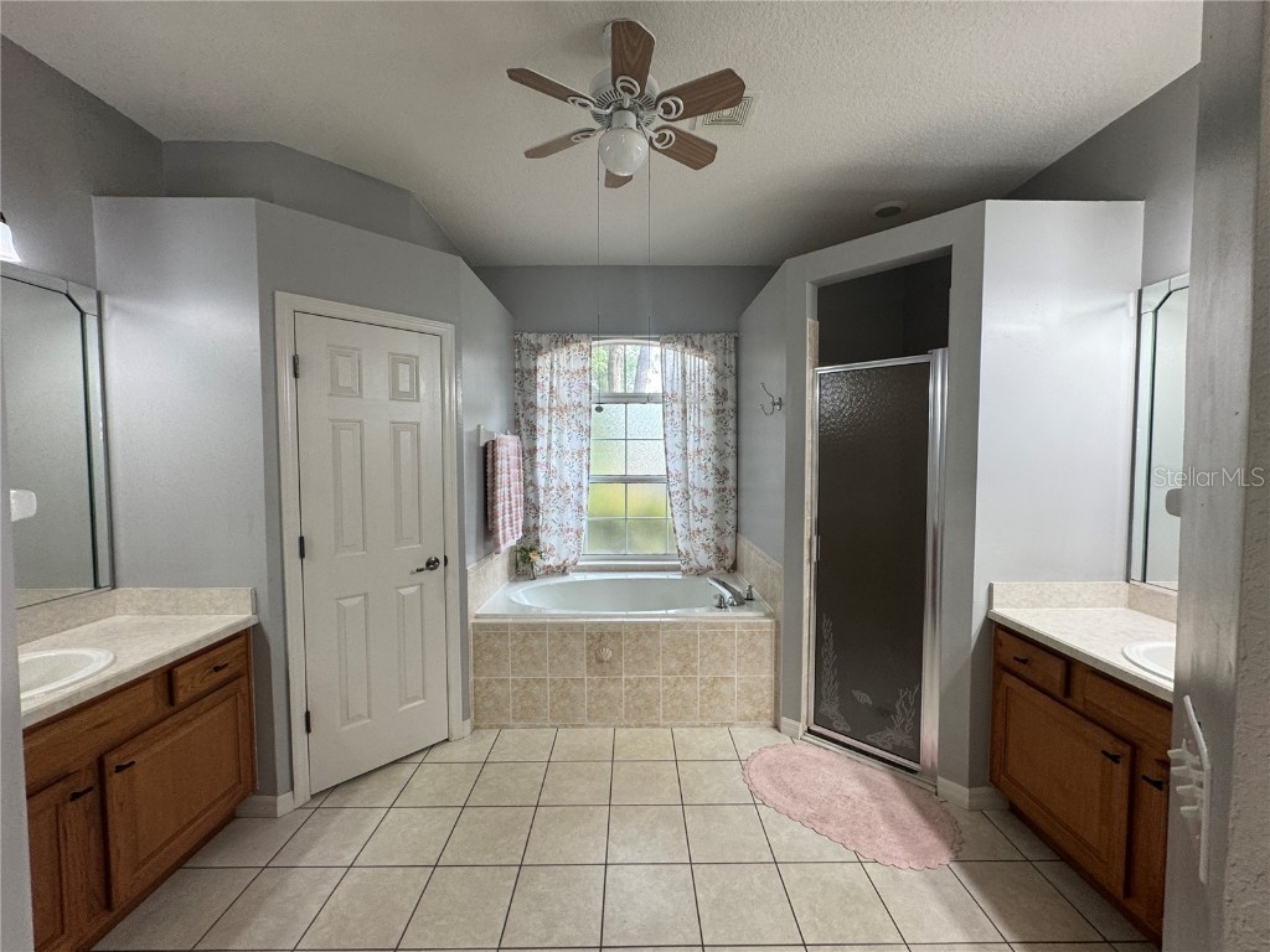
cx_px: 635
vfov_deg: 85.7
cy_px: 476
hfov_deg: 102.1
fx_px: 514
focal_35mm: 14
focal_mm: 2.22
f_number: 2.2
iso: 160
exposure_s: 1/120
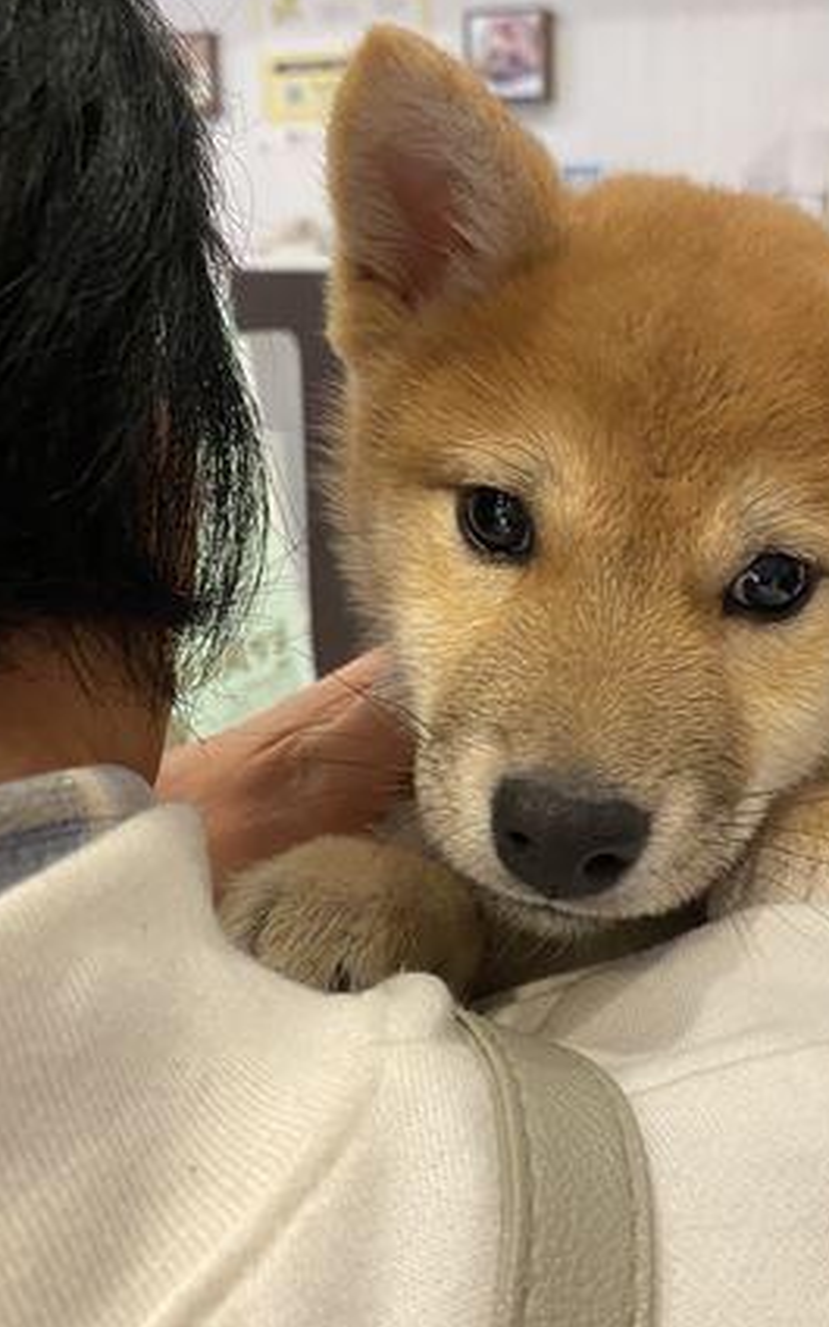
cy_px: 635
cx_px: 610
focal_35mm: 39
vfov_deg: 50.4
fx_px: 1410
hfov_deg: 32.2
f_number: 1.8
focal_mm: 4.25
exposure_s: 1/60
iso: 200
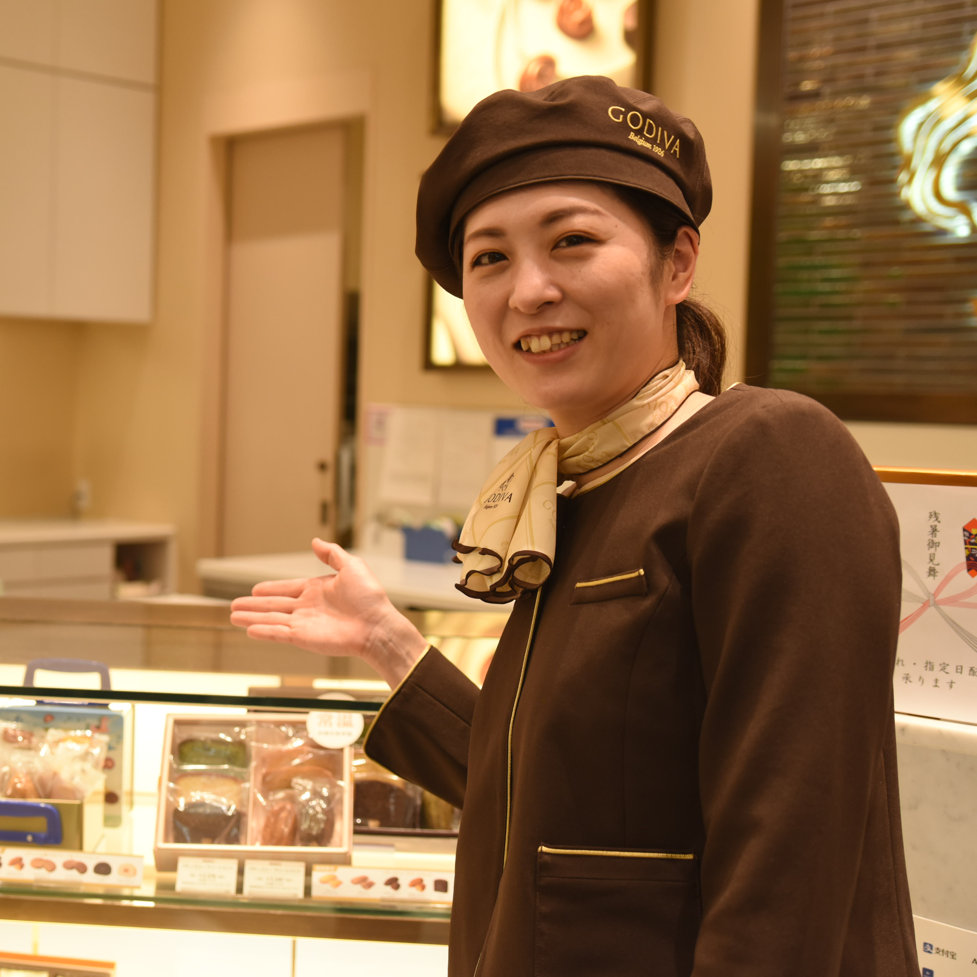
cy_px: 489
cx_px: 250
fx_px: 1820
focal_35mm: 57
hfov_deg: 29.6
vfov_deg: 30.0
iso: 800
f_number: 3.5
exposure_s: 1/200
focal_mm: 44
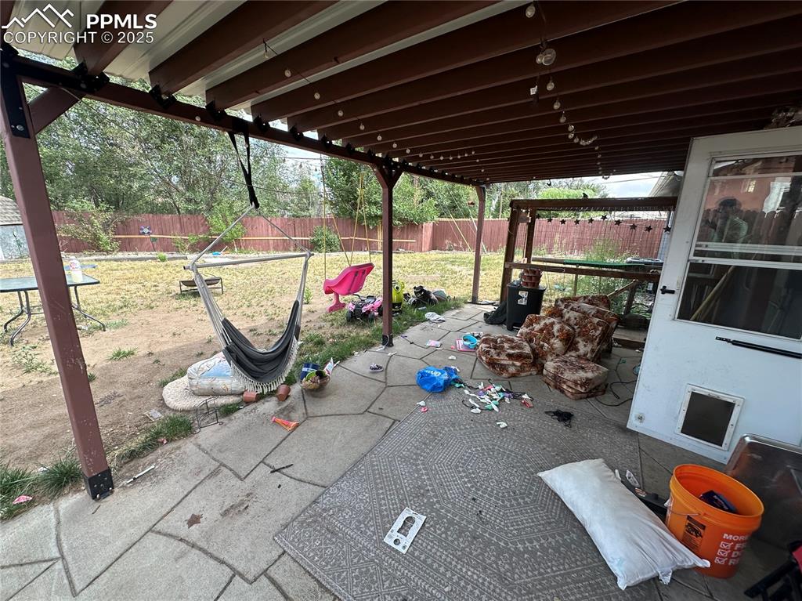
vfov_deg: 85.6
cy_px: 300
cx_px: 401
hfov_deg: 102.1
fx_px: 324
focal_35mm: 14
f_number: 2.2
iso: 40
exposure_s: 1/303
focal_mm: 2.22
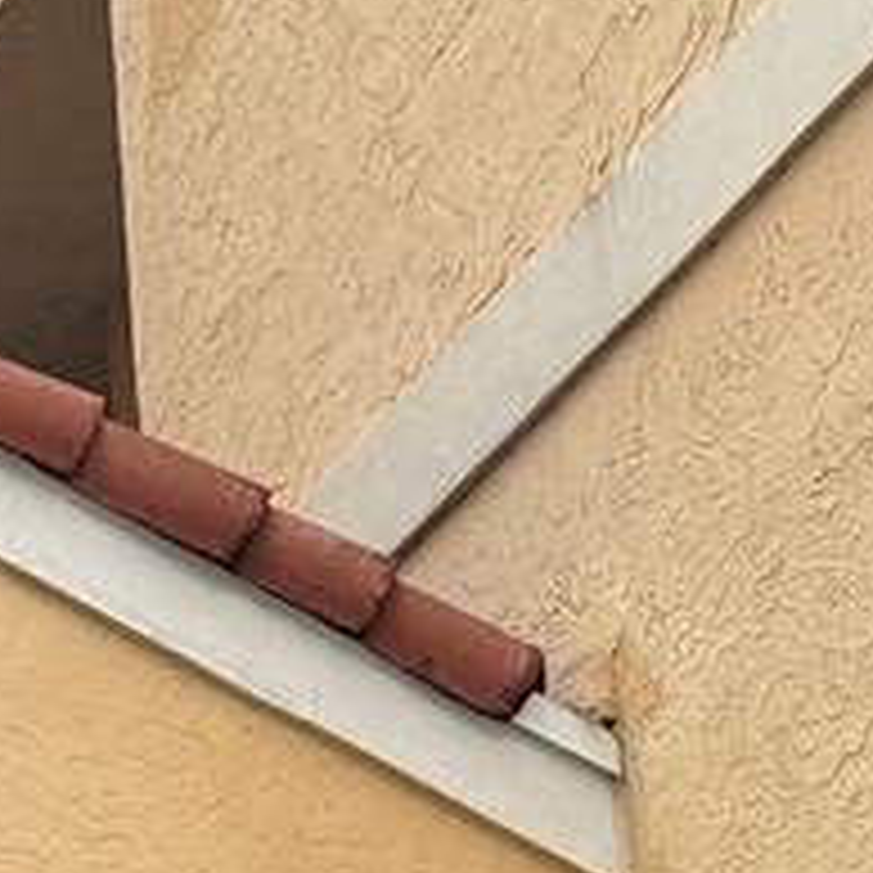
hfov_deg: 9.3
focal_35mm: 175
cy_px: 1368
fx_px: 4993
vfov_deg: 9.7
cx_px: -900
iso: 80
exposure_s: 1/853
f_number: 1.78
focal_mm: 6.76
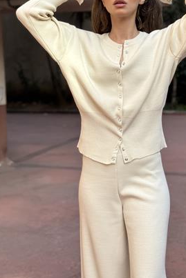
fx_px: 511
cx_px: 112
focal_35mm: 66
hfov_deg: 20.6
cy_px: 101
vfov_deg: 30.4
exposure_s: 1/1094
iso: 64
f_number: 1.78
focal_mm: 6.76
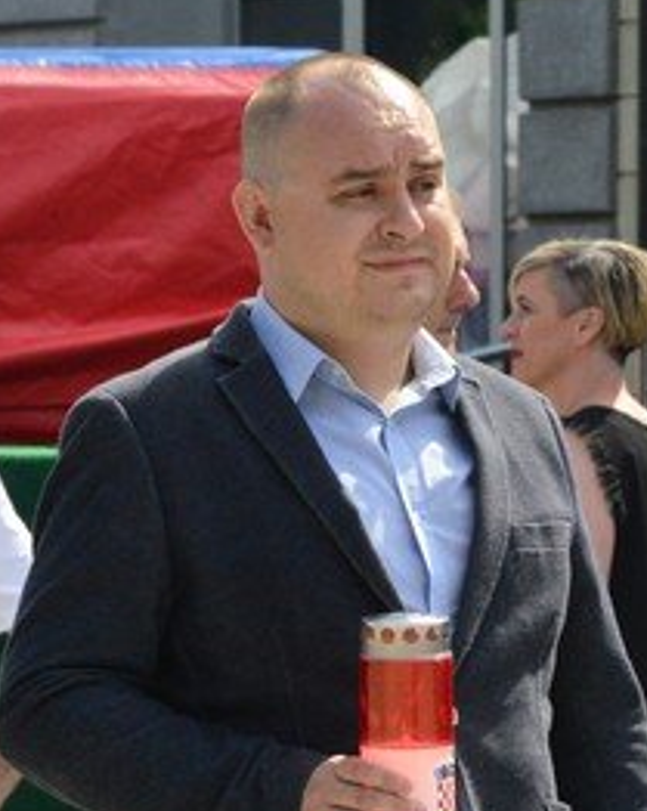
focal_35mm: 482
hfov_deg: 3.2
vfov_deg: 4.0
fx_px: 11557
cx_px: 842
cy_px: 529
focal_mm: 160
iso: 4000
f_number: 16
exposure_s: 1/1000
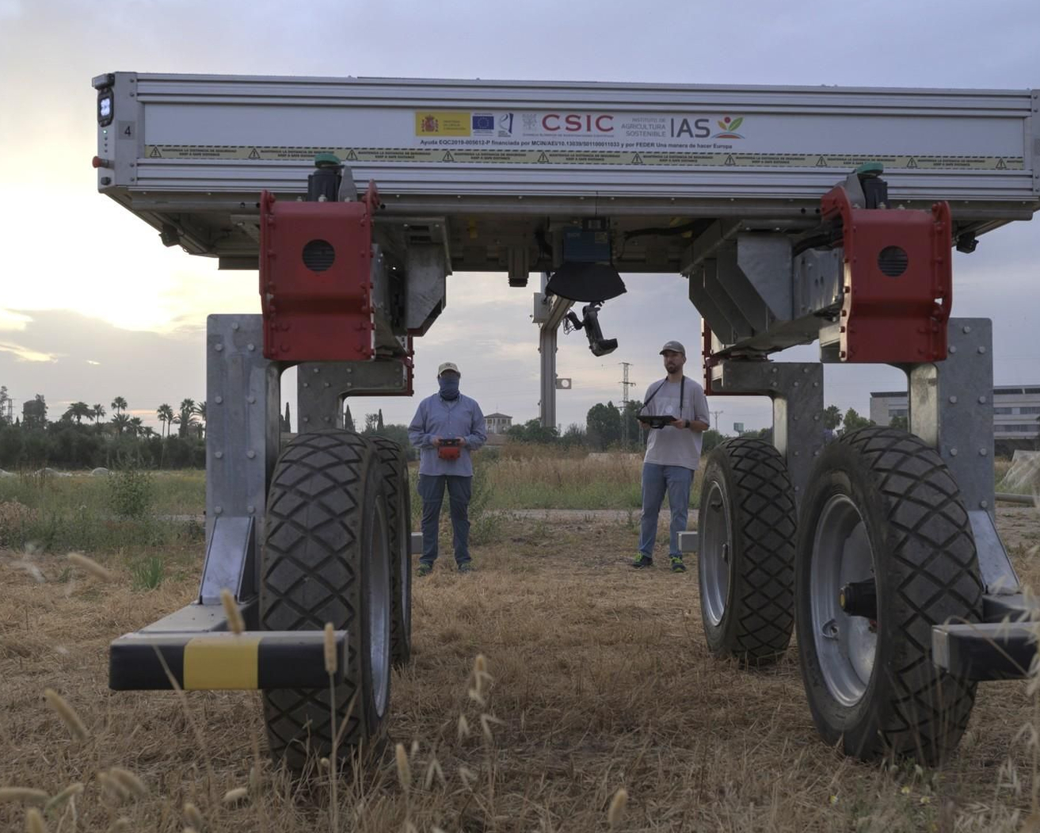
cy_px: 417
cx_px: 566
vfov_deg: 37.4
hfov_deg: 45.7
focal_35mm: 40
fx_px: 1231
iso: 125
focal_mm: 35
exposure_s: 1/250
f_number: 5.6
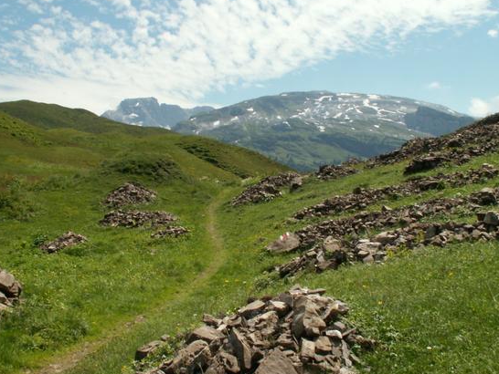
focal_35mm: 41
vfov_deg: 35.2
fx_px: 591
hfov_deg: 45.8
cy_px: 176
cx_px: 253
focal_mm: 5.86
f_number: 8
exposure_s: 1/160
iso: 50
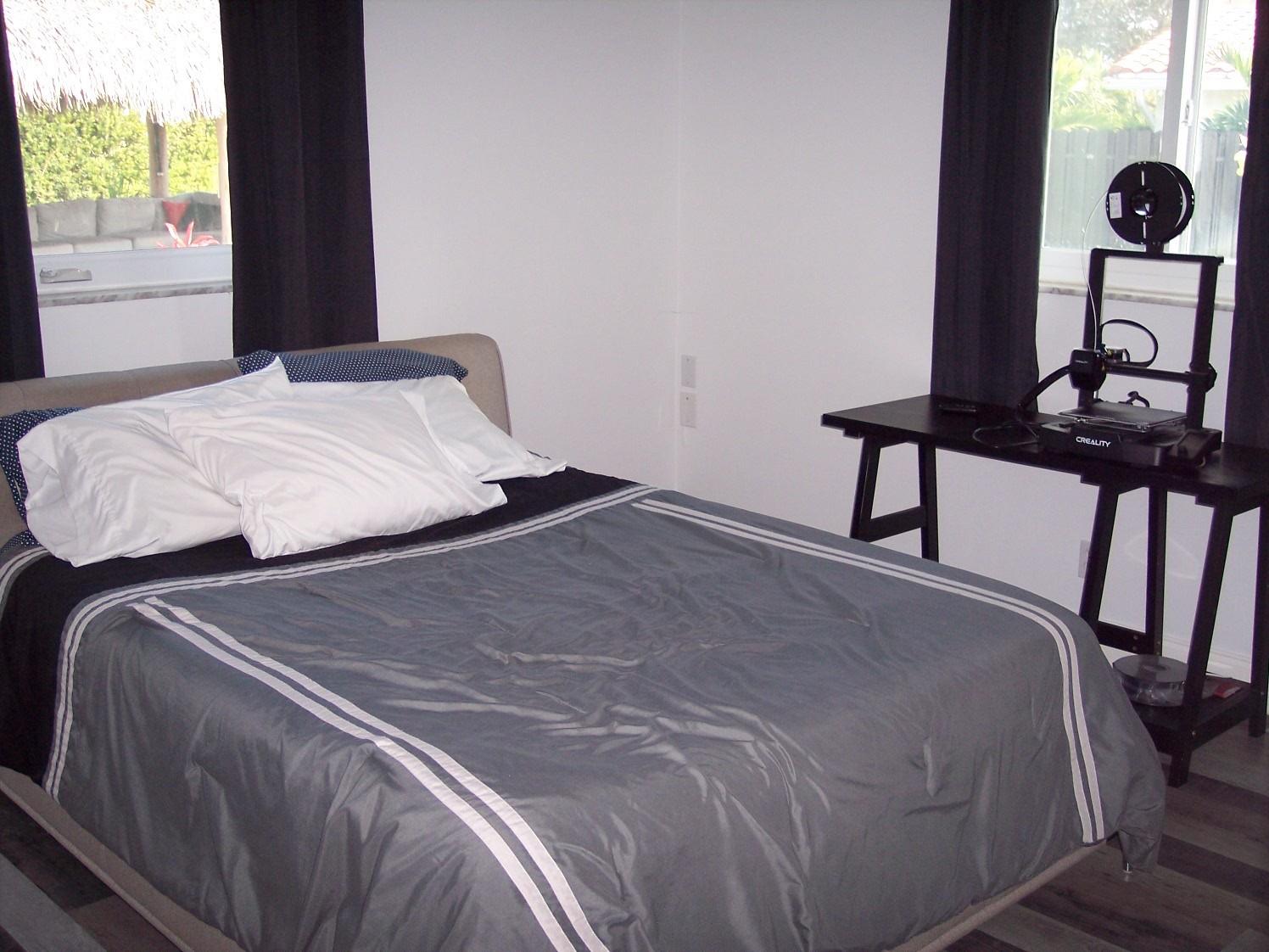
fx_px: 1430
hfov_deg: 47.9
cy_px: 476
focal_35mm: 39
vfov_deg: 36.8
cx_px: 634
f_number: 2.8
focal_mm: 8
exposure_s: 1/60
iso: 140
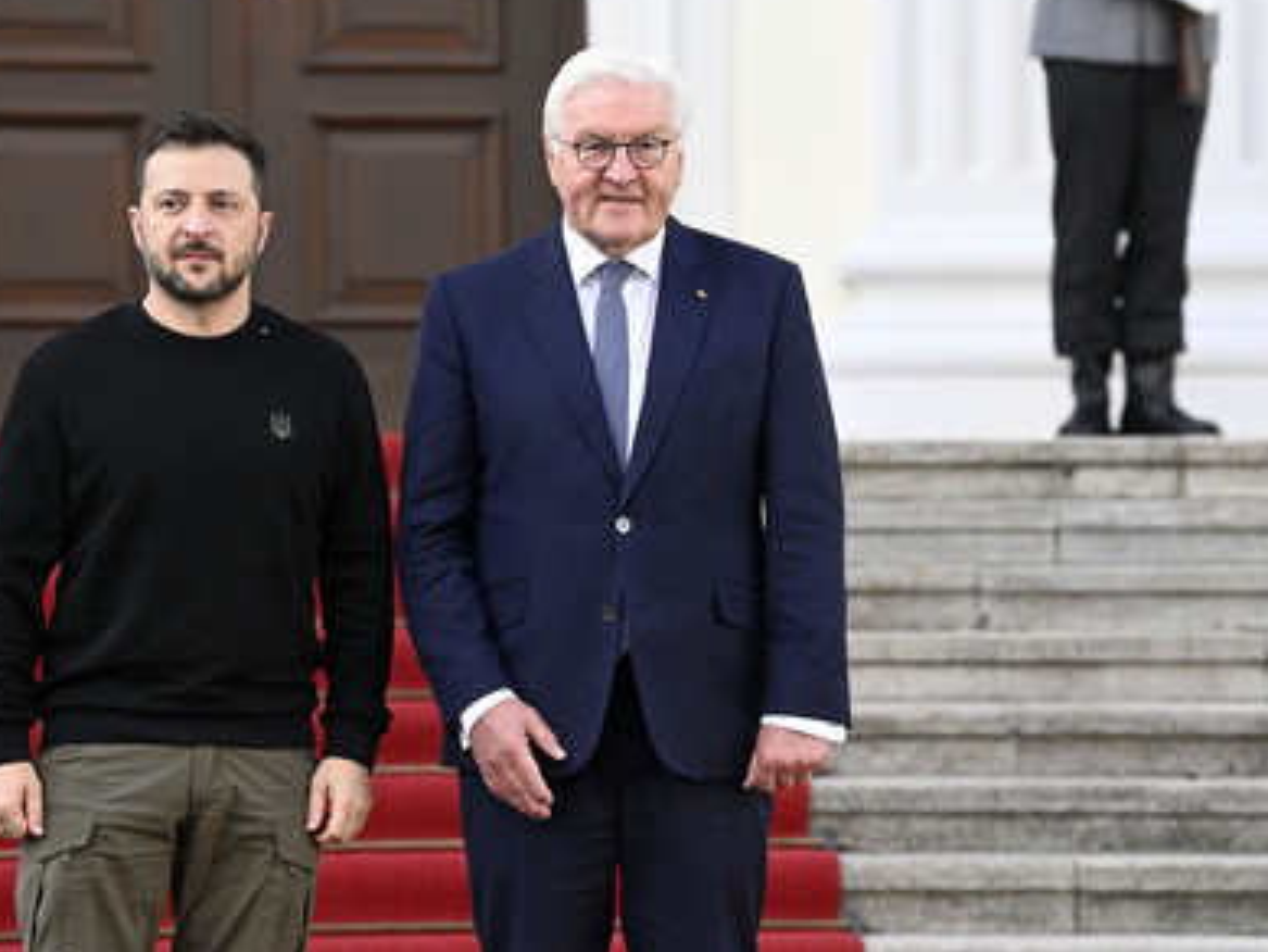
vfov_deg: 7.2
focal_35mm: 206
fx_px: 7548
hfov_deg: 9.6
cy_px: 466
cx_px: 608
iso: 5000
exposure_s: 1/2500
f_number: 5.6
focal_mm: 185
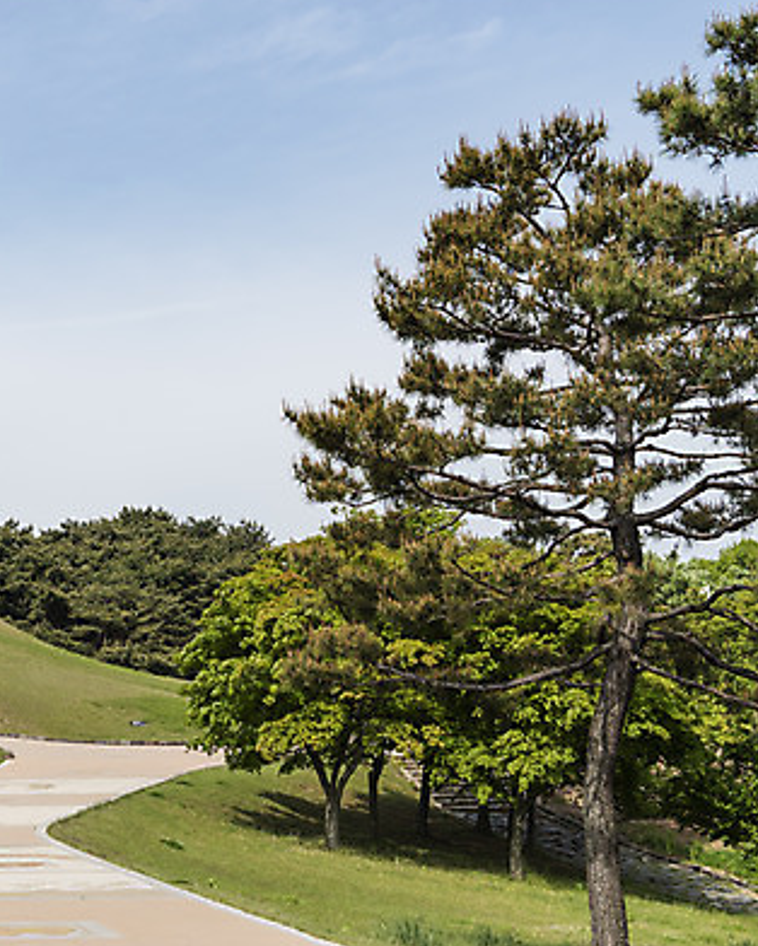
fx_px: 1849
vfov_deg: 28.7
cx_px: 37
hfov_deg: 22.4
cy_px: 466
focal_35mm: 66
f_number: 5
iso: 100
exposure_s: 1/800
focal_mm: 46
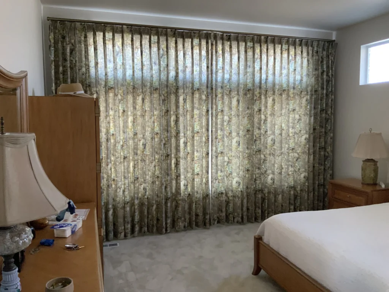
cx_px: 194
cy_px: 146
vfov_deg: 48.2
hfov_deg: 61.7
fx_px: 326
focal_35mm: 29
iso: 160
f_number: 1.8
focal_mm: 3
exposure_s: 1/60
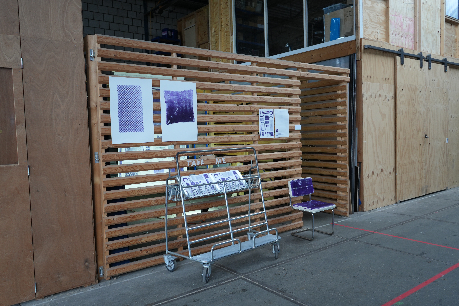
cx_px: 230
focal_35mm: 29
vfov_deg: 45.0
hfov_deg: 63.7
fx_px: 370
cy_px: 153
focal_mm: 29
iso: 500
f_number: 3.5
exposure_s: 1/30
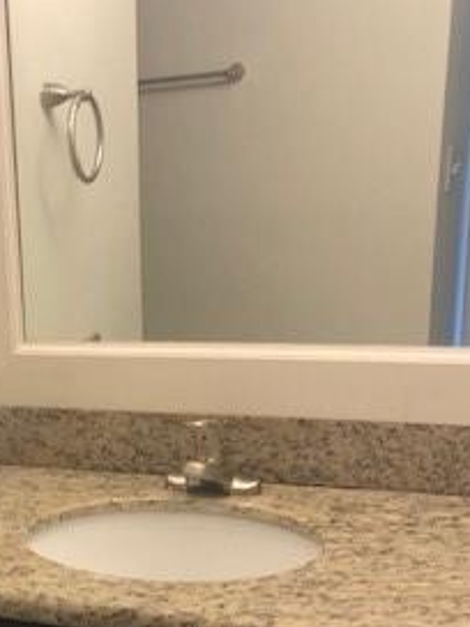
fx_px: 1195
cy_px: 569
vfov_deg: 28.2
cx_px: -16
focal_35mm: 66
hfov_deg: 21.4
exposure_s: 1/17
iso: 40
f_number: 1.8
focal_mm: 4
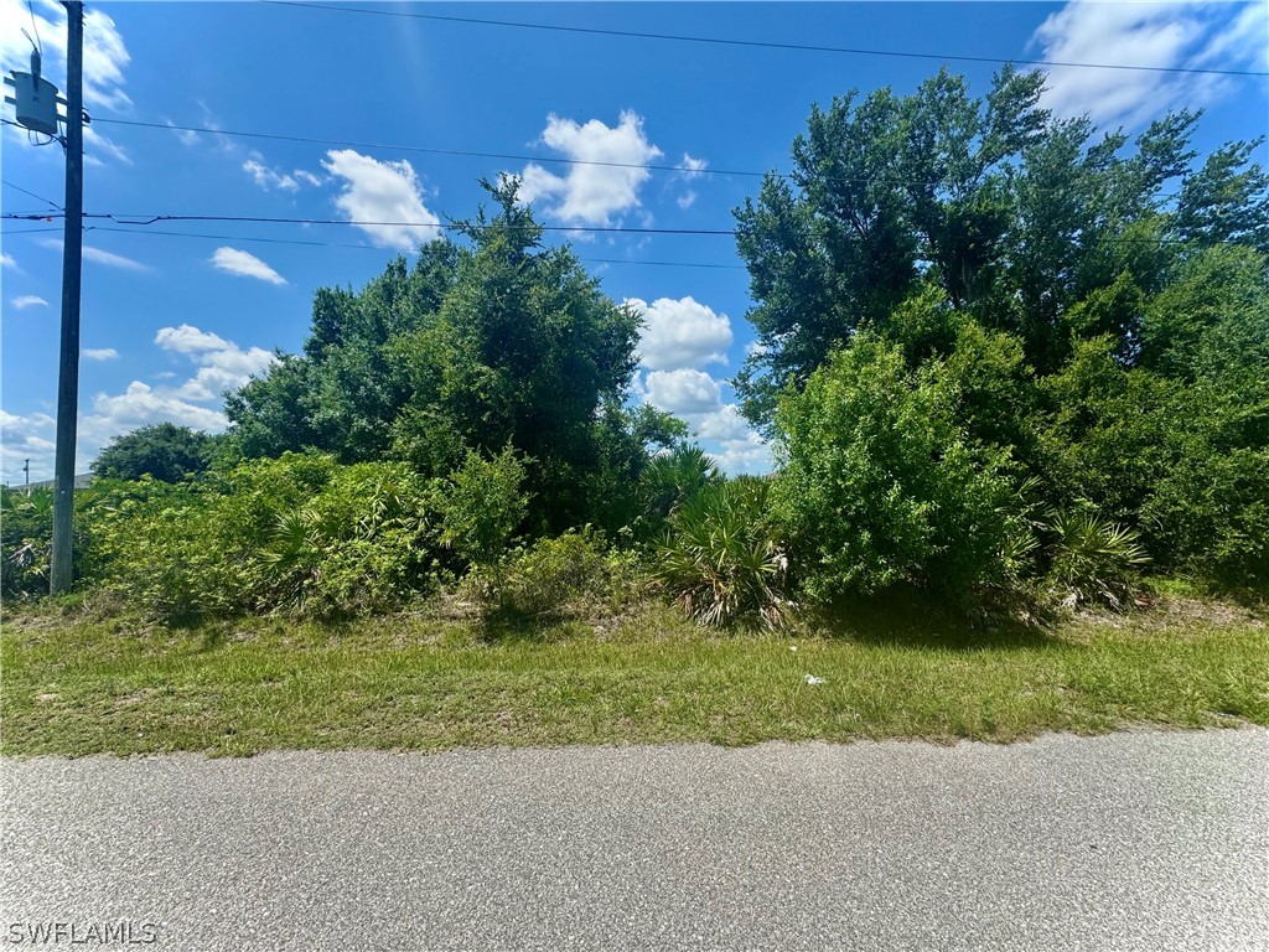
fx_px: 513
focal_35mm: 14
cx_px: 634
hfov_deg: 102.1
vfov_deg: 85.7
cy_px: 476
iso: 40
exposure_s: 1/1198
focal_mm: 2.22
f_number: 2.2
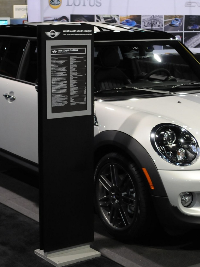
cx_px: 115
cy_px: 112
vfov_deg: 23.8
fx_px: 632
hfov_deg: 18.0
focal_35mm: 82
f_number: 4.5
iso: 800
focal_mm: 28
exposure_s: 1/30
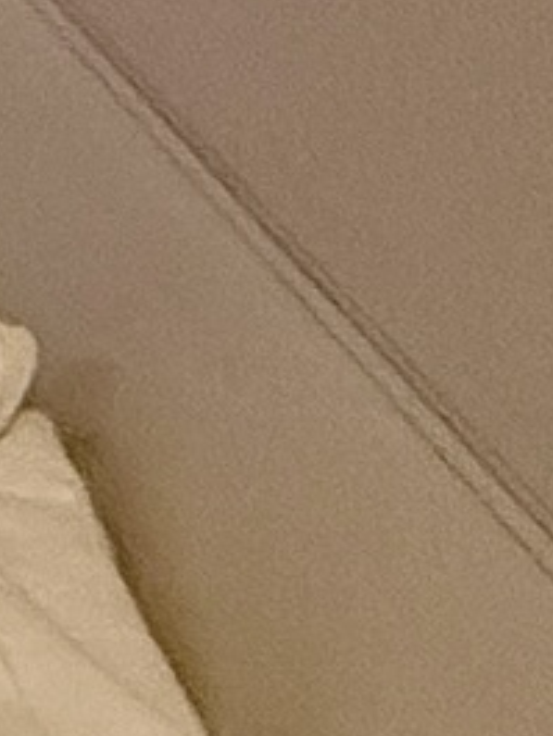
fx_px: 2809
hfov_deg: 5.7
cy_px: 47
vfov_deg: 14.7
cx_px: -2504
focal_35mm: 132
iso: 320
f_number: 2.2
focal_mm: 2.22
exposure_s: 1/60
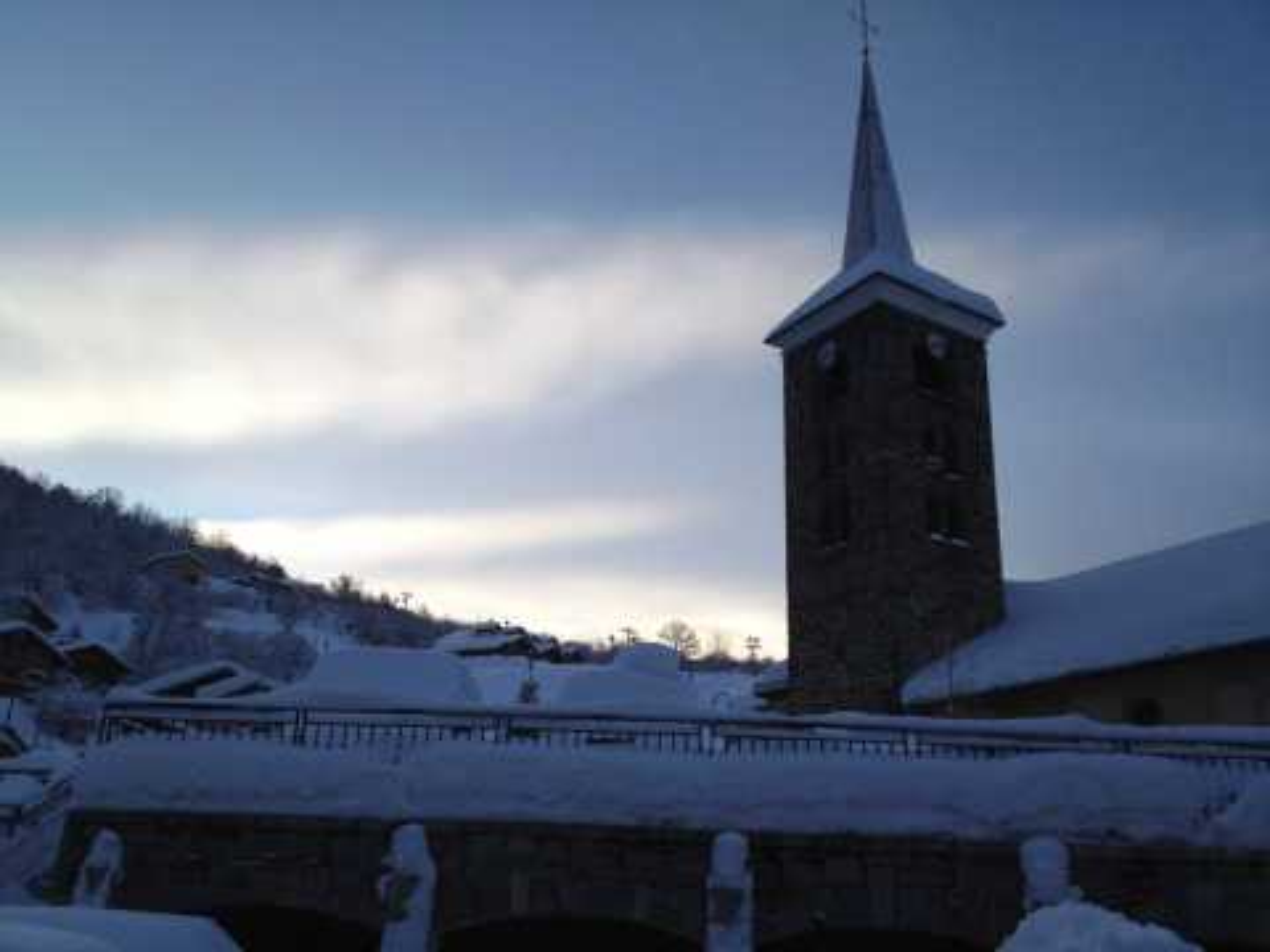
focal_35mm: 35
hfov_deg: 52.6
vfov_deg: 40.7
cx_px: 635
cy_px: 476
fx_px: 1284
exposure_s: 1/449
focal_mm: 4.28
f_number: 2.4
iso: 64
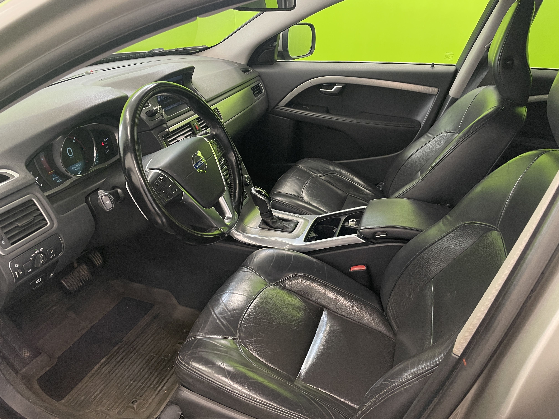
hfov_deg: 67.3
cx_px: 280
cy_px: 210
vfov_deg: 53.1
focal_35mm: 26
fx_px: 420
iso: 80
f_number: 1.6
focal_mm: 4.2
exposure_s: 1/50
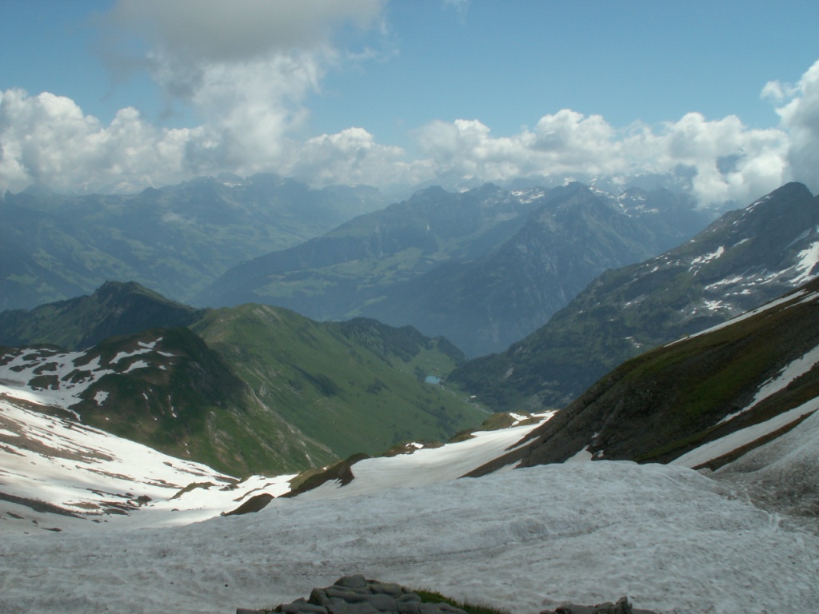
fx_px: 828
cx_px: 410
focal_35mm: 35
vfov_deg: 40.7
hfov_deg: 52.6
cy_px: 307
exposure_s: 1/250
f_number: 8
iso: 50
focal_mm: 5.86
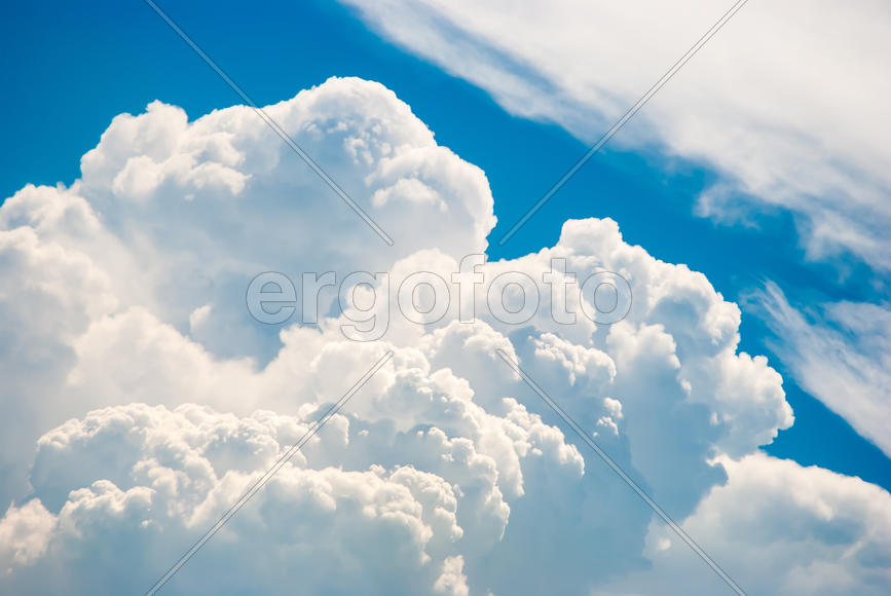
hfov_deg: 13.7
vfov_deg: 9.2
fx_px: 3716
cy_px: 298
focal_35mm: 150
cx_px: 446
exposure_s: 1/640
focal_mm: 100
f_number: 6.3
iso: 100
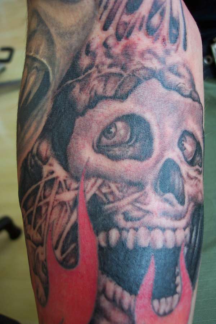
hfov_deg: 35.1
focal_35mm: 38
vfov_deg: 50.7
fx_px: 342
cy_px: 162
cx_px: 108
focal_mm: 8
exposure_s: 1/250
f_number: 2.8
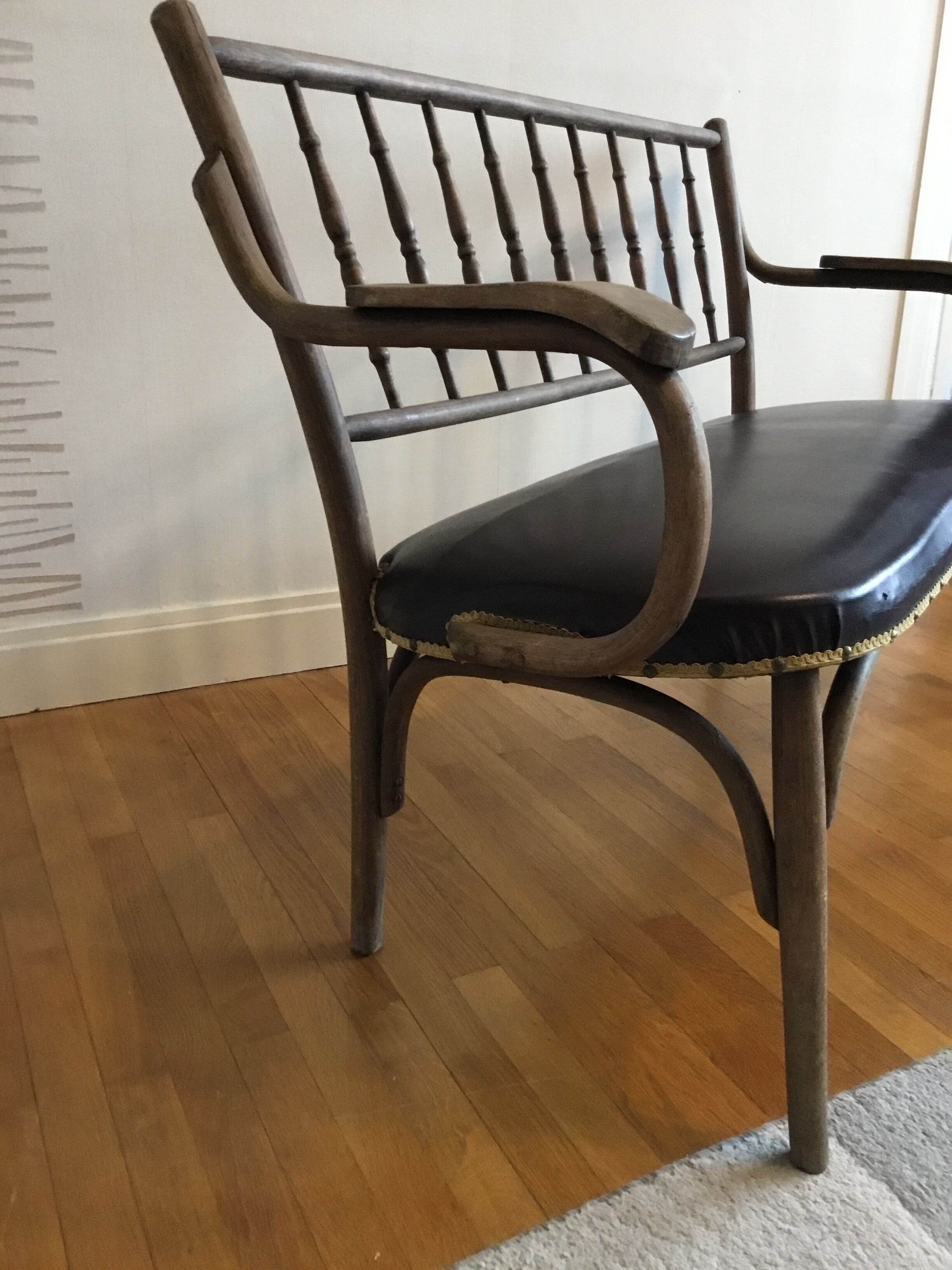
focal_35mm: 31
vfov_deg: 58.4
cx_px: 476
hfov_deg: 45.4
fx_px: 1137
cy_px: 635
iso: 250
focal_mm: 3.3
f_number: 2.4
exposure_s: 1/25
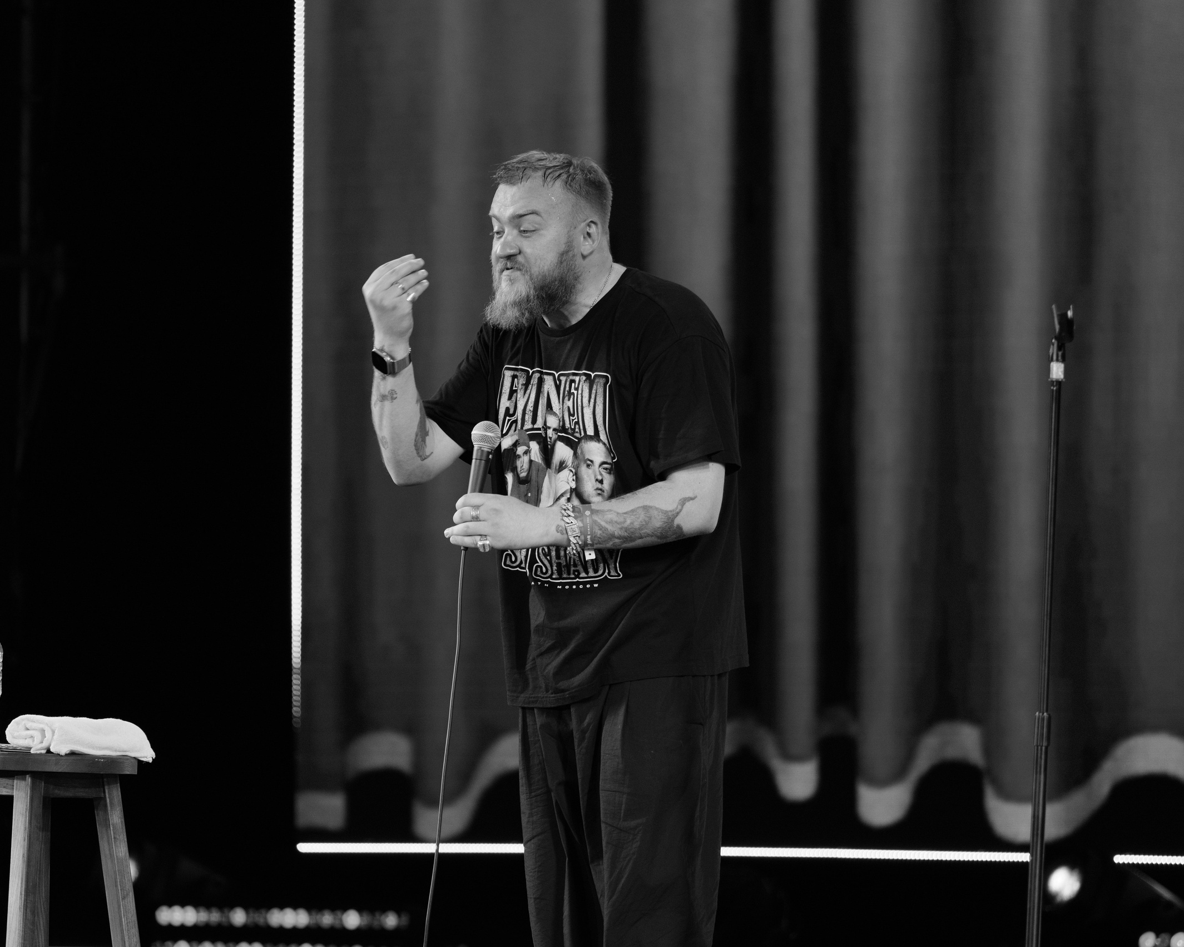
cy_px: 473
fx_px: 8305
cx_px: 556
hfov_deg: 8.2
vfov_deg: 6.5
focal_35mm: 237
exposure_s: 1/220
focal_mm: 140
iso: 1000
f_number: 2.8
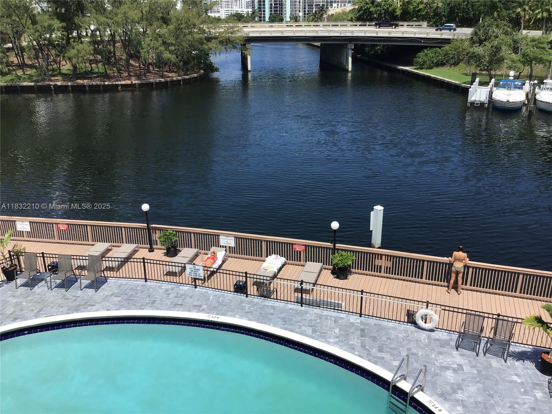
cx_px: 276
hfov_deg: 58.4
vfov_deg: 45.4
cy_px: 207
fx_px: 494
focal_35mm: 31
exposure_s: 1/1538
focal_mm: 3.3
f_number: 2.4
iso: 25
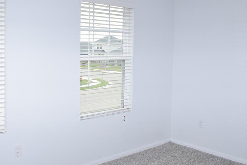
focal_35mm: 40
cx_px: 85
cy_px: 61
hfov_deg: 47.8
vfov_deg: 33.2
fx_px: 274
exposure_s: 1/250
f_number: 8
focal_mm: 18
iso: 400
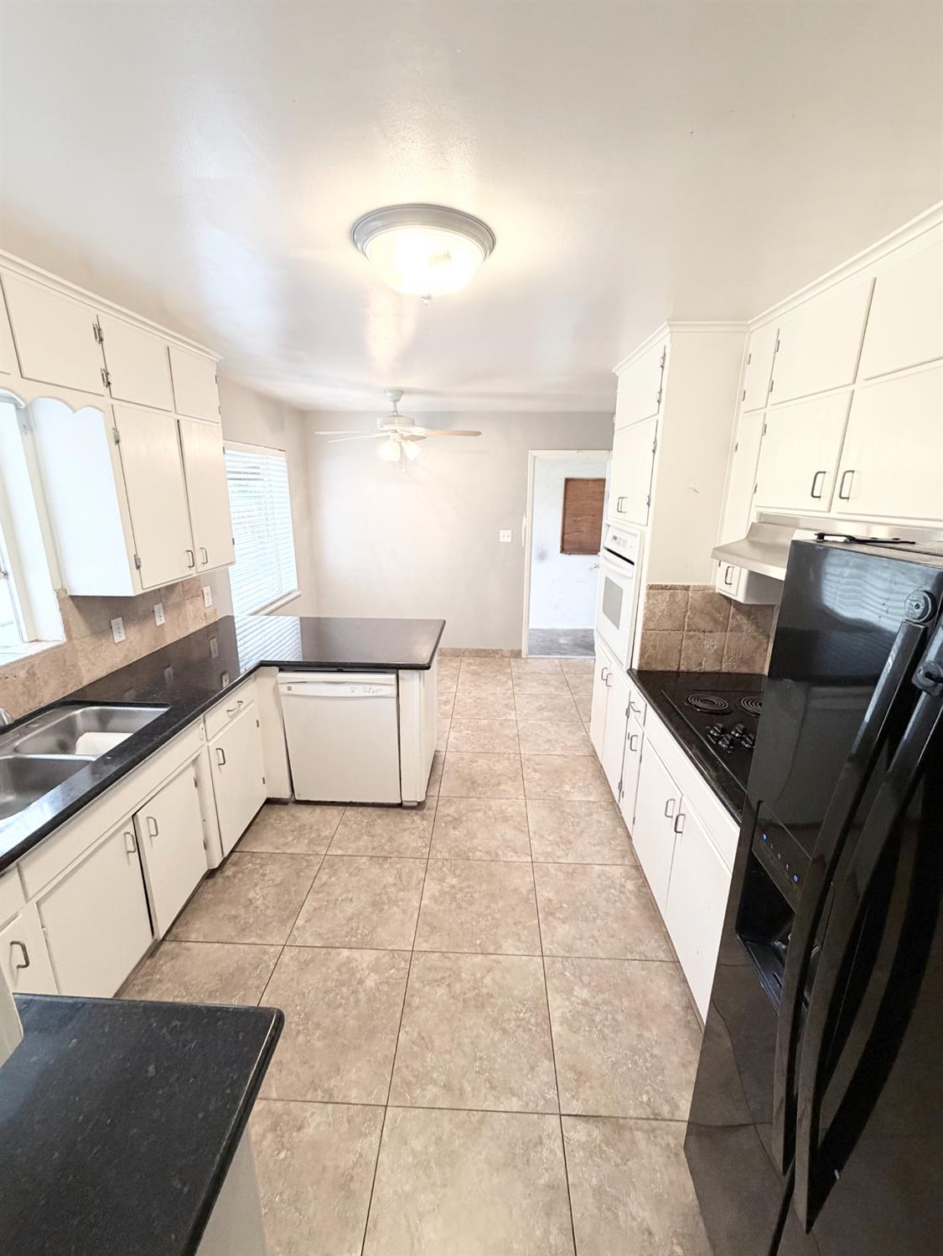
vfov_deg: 102.0
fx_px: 508
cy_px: 628
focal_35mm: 14
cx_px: 472
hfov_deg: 85.7
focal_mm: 2.22
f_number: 2.2
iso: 250
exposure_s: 1/60
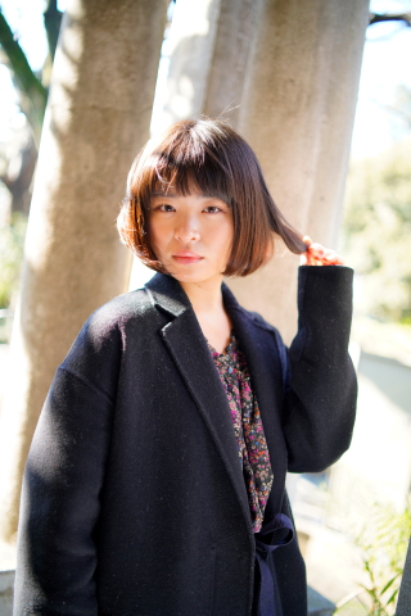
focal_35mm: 35
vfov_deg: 54.4
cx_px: 206
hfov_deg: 37.9
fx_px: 599
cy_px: 308
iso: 160
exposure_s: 1/250
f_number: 1.4
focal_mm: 35
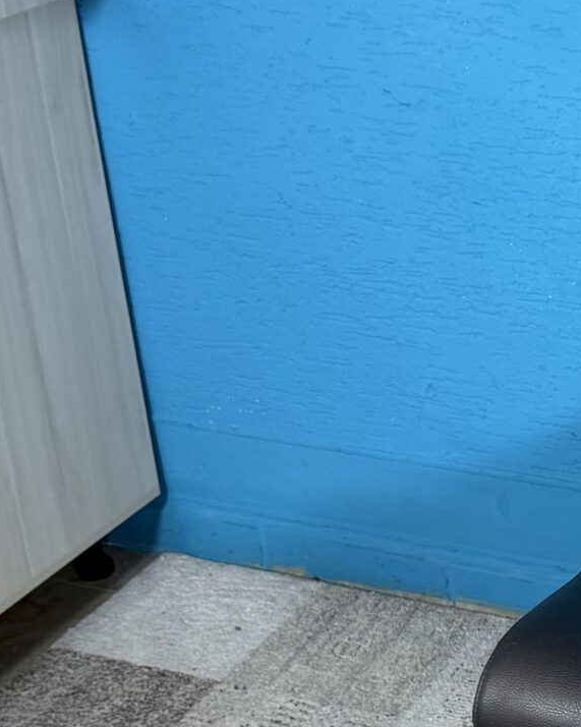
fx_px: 1806
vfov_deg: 22.6
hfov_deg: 17.3
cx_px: 723
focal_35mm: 84
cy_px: 499
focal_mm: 6.76
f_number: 1.78
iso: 160
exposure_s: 1/50
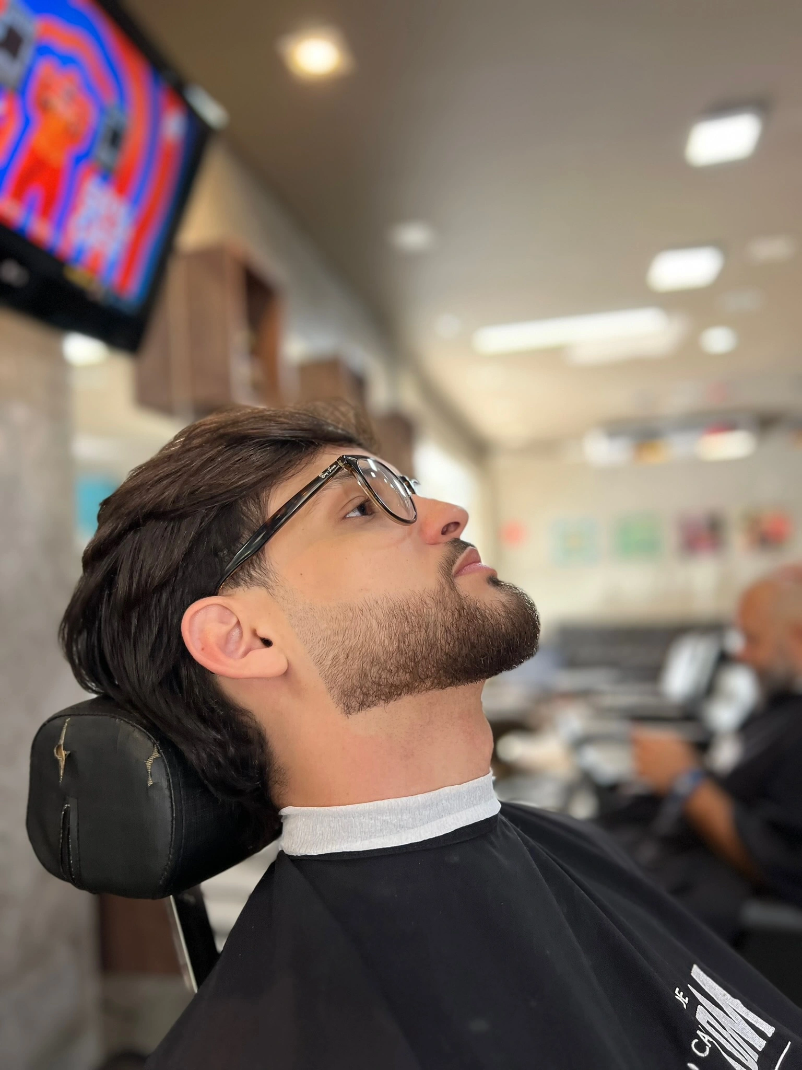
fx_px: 803
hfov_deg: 53.1
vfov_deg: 67.3
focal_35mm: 26
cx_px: 401
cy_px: 535
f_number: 1.5
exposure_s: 1/120
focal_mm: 5.7
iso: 100
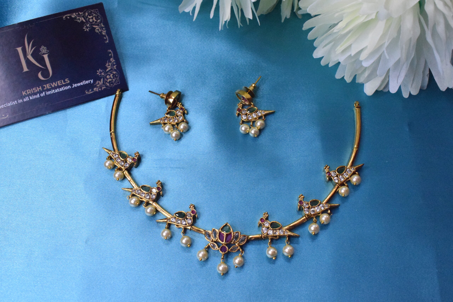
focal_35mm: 36
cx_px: 226
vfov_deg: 36.9
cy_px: 151
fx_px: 453
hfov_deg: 53.1
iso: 8000
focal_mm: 24
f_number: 11
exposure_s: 1/60
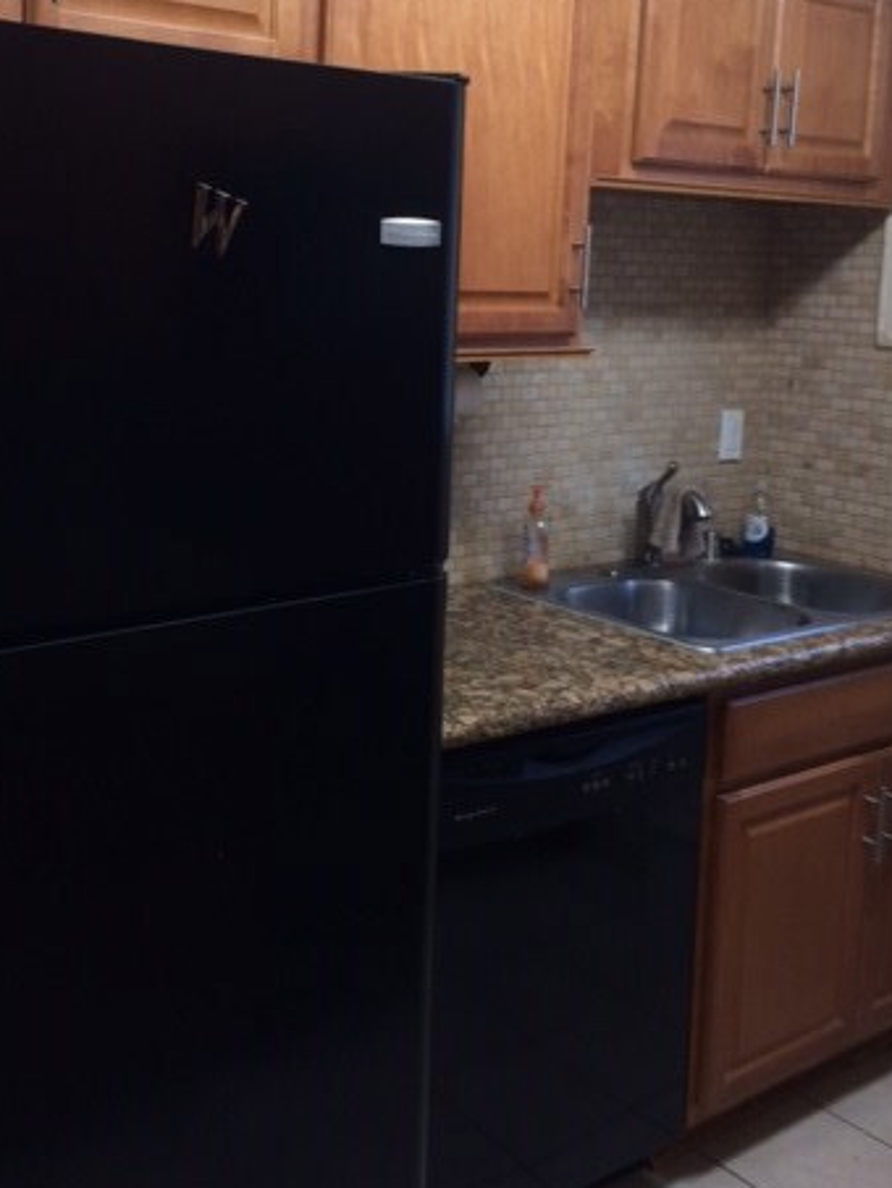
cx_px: 317
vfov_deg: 45.4
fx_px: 1408
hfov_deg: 34.9
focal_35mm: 41
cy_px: 443
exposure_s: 1/30
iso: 40
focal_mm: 4.15
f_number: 2.2
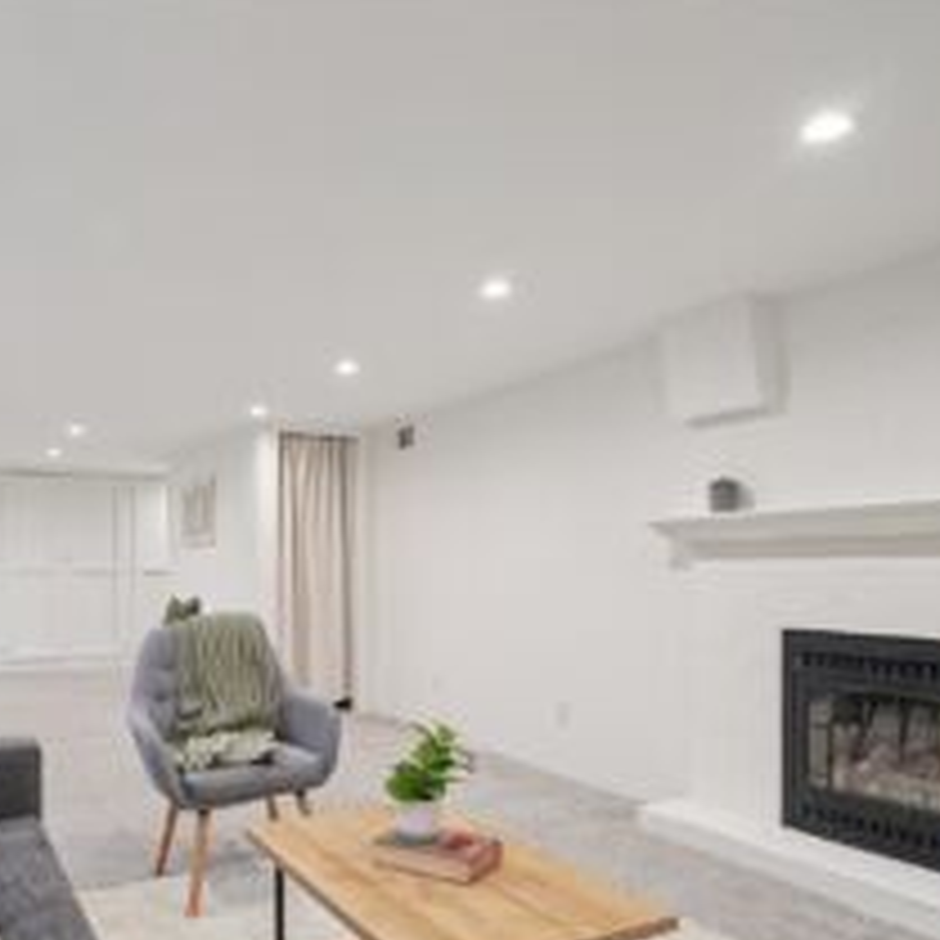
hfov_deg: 59.7
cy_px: 582
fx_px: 799
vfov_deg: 60.2
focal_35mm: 26
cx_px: 324
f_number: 8
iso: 1600
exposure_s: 1/30
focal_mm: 16
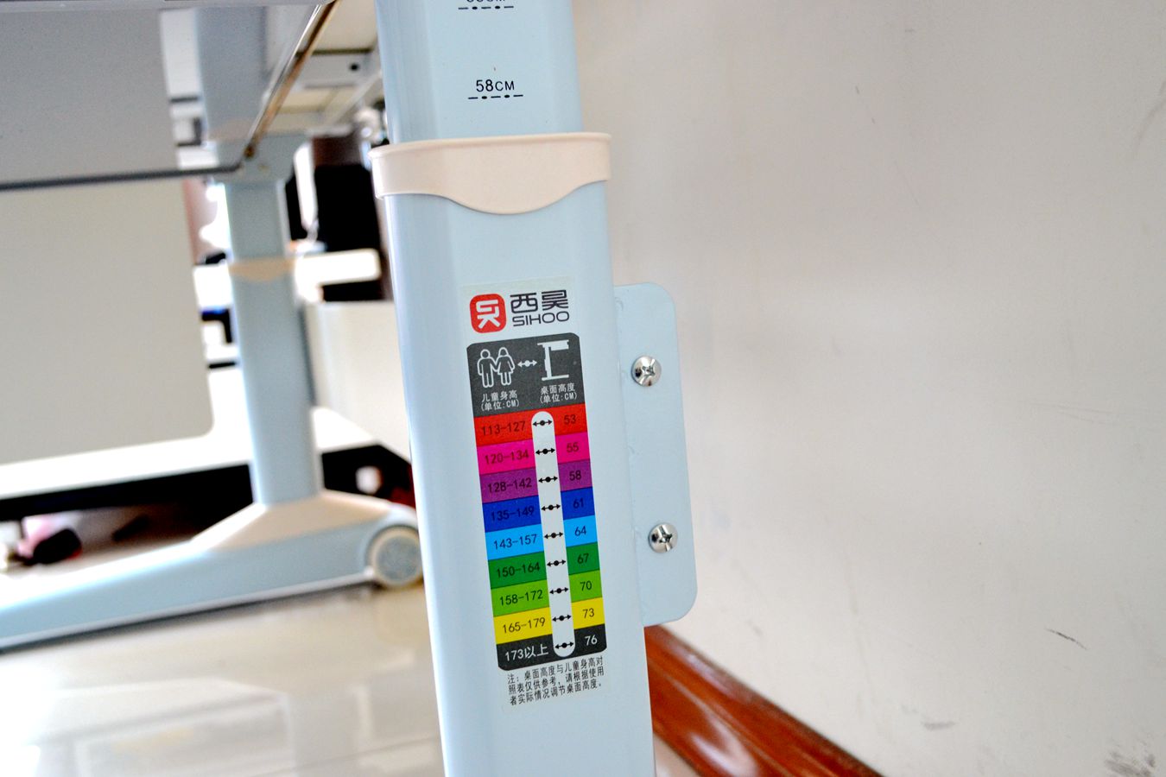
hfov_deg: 53.1
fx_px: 1166
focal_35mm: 36
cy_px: 388
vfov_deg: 36.9
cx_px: 583
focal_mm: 24
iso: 640
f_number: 4
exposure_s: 1/60
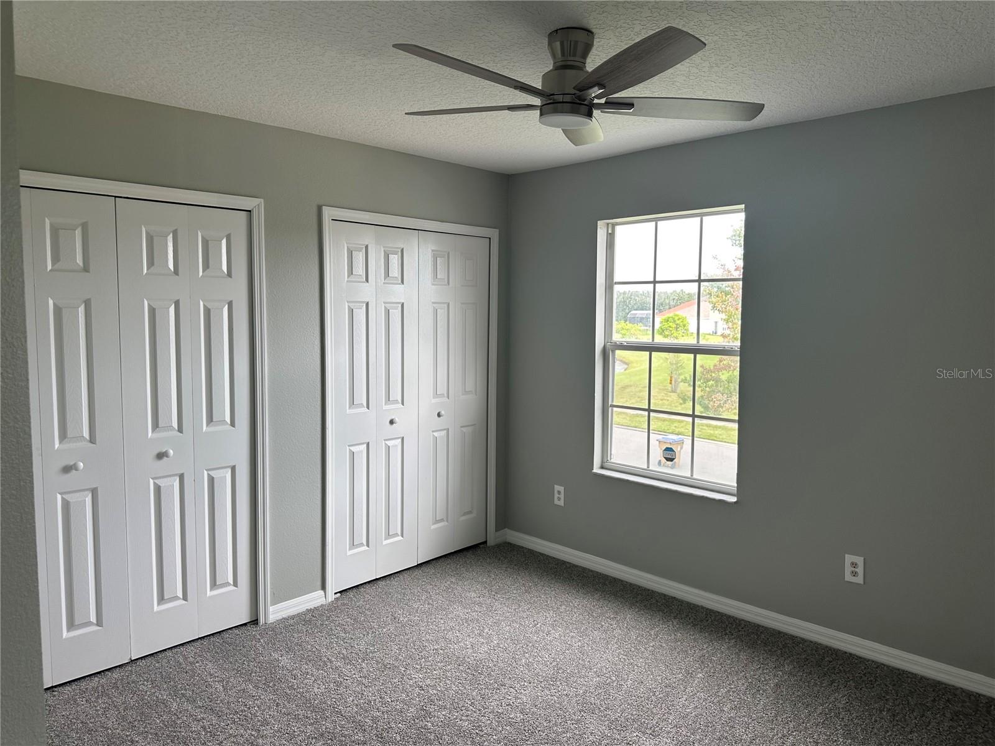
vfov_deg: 56.8
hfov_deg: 71.6
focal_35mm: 24
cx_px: 498
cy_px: 373
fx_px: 690
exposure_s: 1/166
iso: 80
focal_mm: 6.86
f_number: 1.78
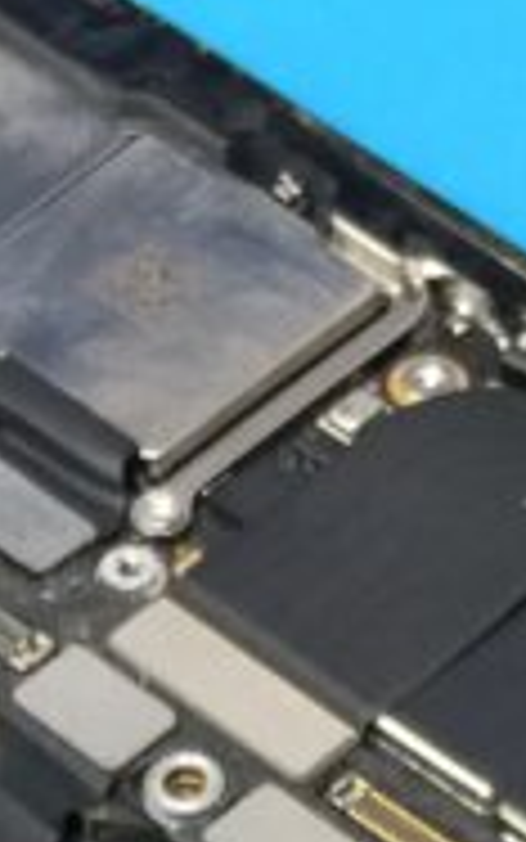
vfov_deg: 11.2
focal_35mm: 168
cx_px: 495
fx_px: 3850
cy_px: 1720
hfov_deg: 7.8
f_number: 2.2
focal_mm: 4.15
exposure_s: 1/17
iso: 80
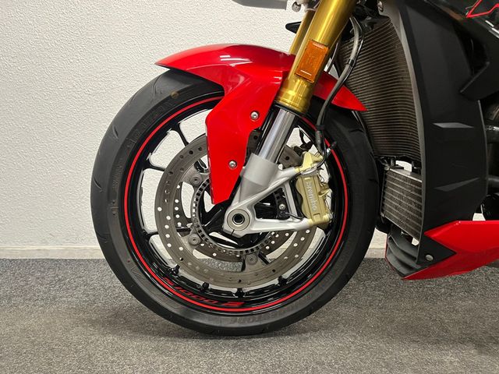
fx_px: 375
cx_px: 250
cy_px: 187
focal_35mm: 26
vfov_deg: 53.1
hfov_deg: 67.3
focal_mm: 5.1
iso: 320
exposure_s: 1/50
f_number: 1.6
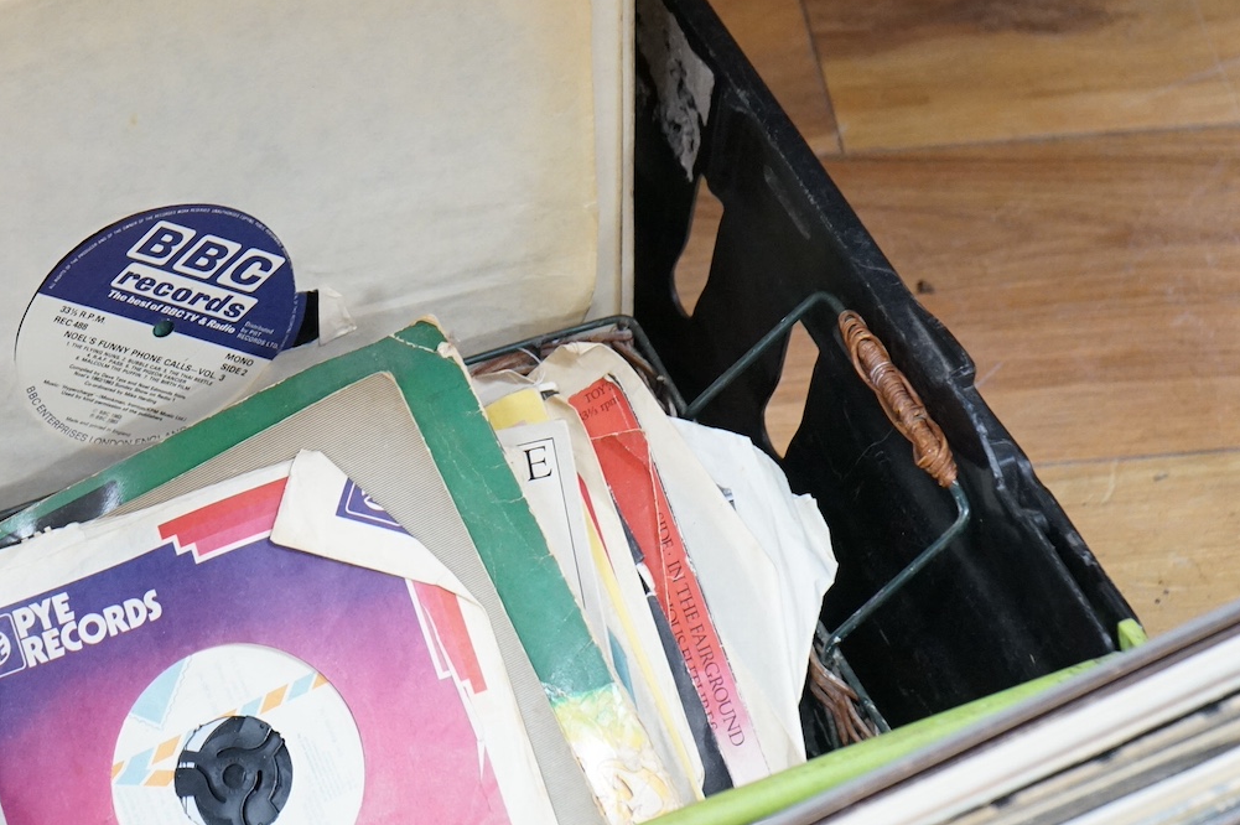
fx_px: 3545
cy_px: 385
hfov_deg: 19.7
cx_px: 290
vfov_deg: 13.3
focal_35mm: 103
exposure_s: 1/80
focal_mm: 60
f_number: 5.6
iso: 3200
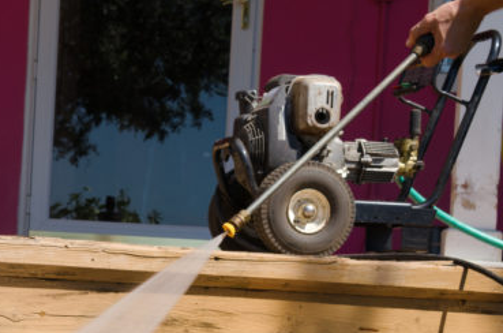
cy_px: 313
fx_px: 2090
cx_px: 143
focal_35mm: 150
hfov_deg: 13.7
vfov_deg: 9.1
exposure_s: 1/250
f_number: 9
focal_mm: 48
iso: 100
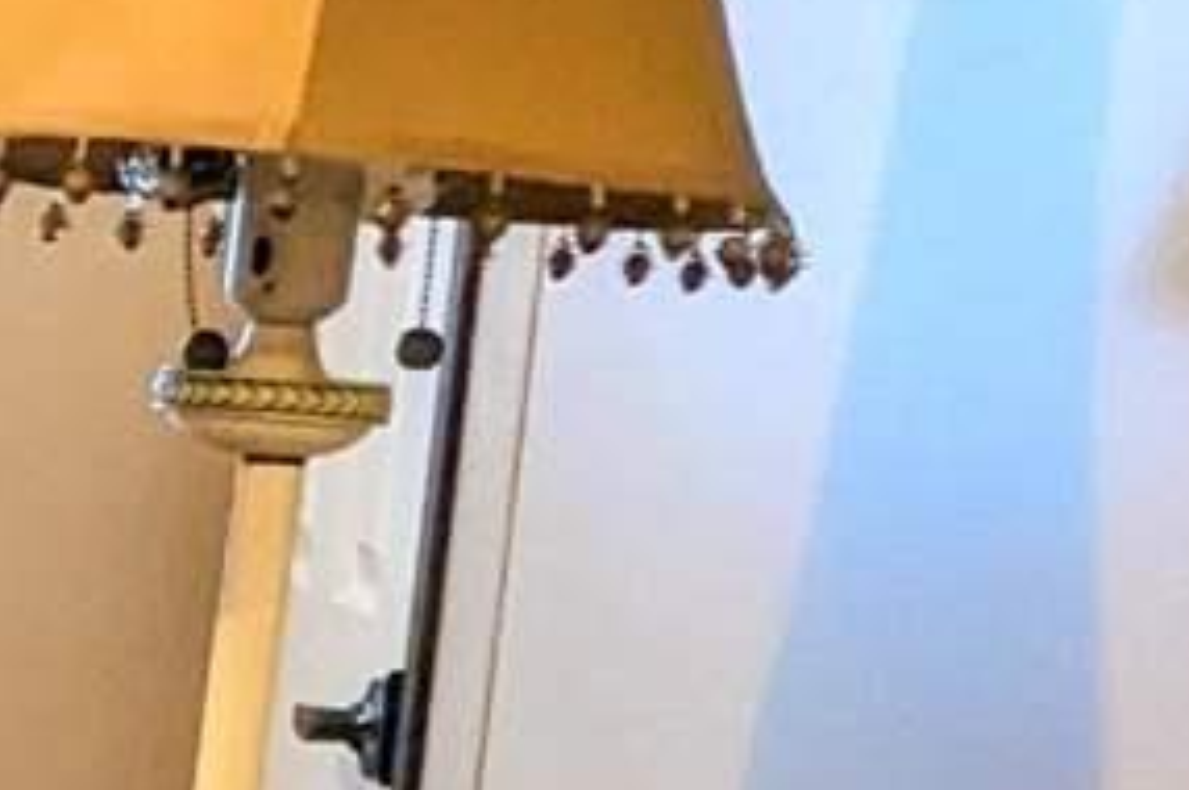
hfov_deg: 13.5
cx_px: -1488
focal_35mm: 119
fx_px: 3926
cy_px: 902
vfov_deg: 11.3
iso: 128
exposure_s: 1/23.8
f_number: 2.2
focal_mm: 2.35
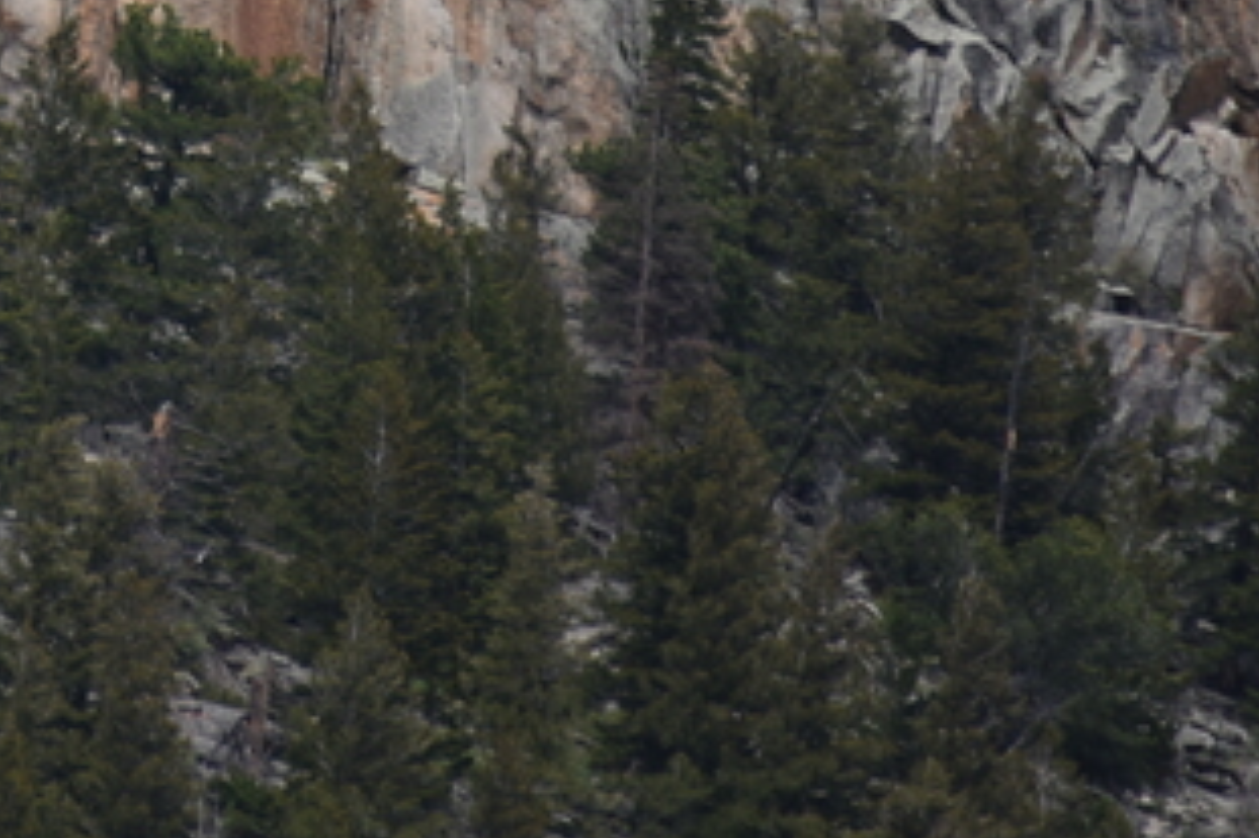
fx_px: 43166
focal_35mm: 1235
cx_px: -470
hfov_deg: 1.7
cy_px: -818
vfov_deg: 1.1
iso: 180
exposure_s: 1/640
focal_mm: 300
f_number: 5.6
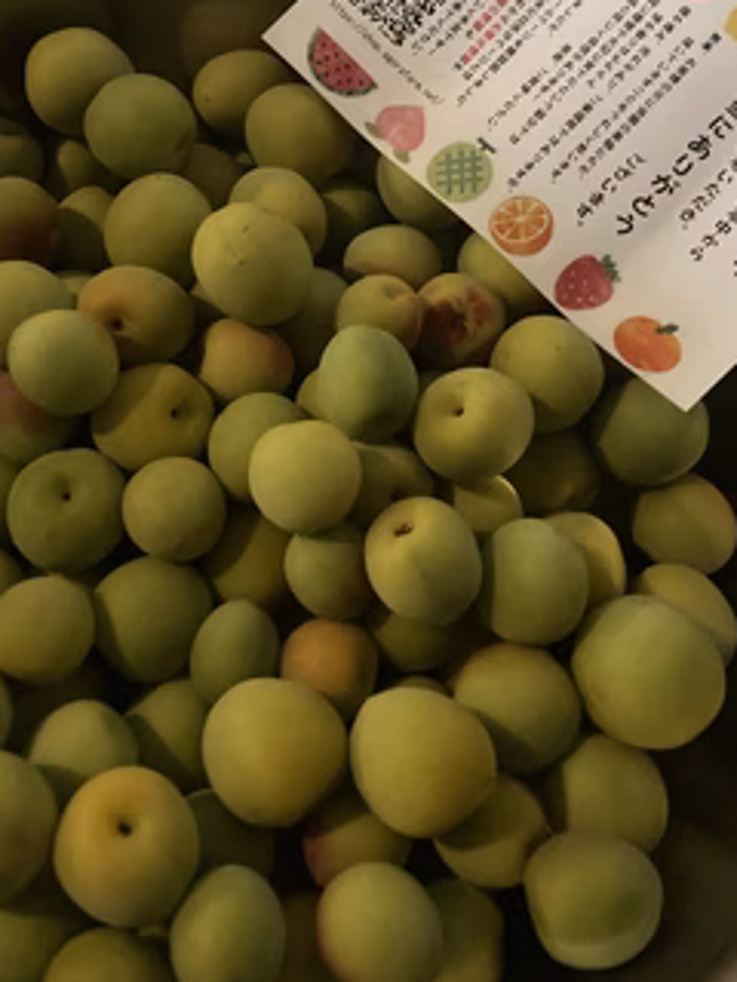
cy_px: 396
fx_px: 994
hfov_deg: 40.7
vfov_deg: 52.3
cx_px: 359
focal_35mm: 35
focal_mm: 3.99
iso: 640
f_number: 1.8
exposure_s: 1/20
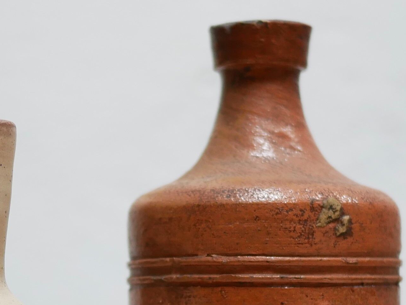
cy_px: 324
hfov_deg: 13.7
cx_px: 122
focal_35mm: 144
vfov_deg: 10.2
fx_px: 1689
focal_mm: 20
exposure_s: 1/60
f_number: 1.7
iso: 320
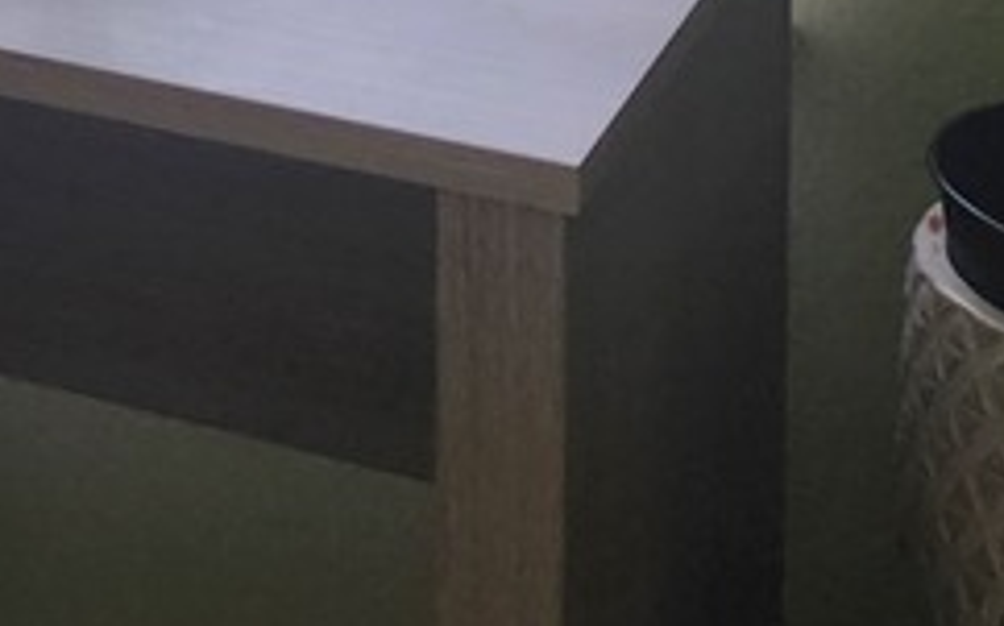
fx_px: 3966
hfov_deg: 12.9
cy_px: -1298
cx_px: -867
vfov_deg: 7.8
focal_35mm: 145
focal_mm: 5.54
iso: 125
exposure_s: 1/180
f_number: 1.8
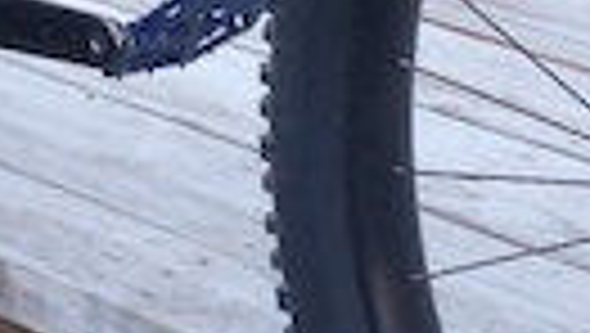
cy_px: -162
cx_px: 99
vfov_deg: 5.5
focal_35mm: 220
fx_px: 3445
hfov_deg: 9.8
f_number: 2.4
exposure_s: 1/30
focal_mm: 4.12
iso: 50
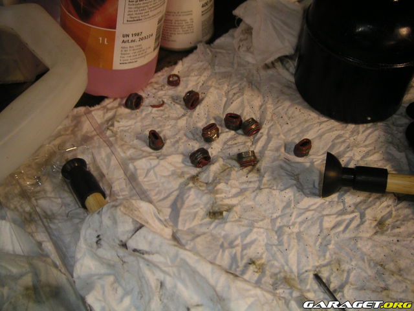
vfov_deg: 37.7
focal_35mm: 38
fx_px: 454
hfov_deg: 49.0
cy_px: 156
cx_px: 207
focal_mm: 6
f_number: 2.8
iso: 100
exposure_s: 1/15
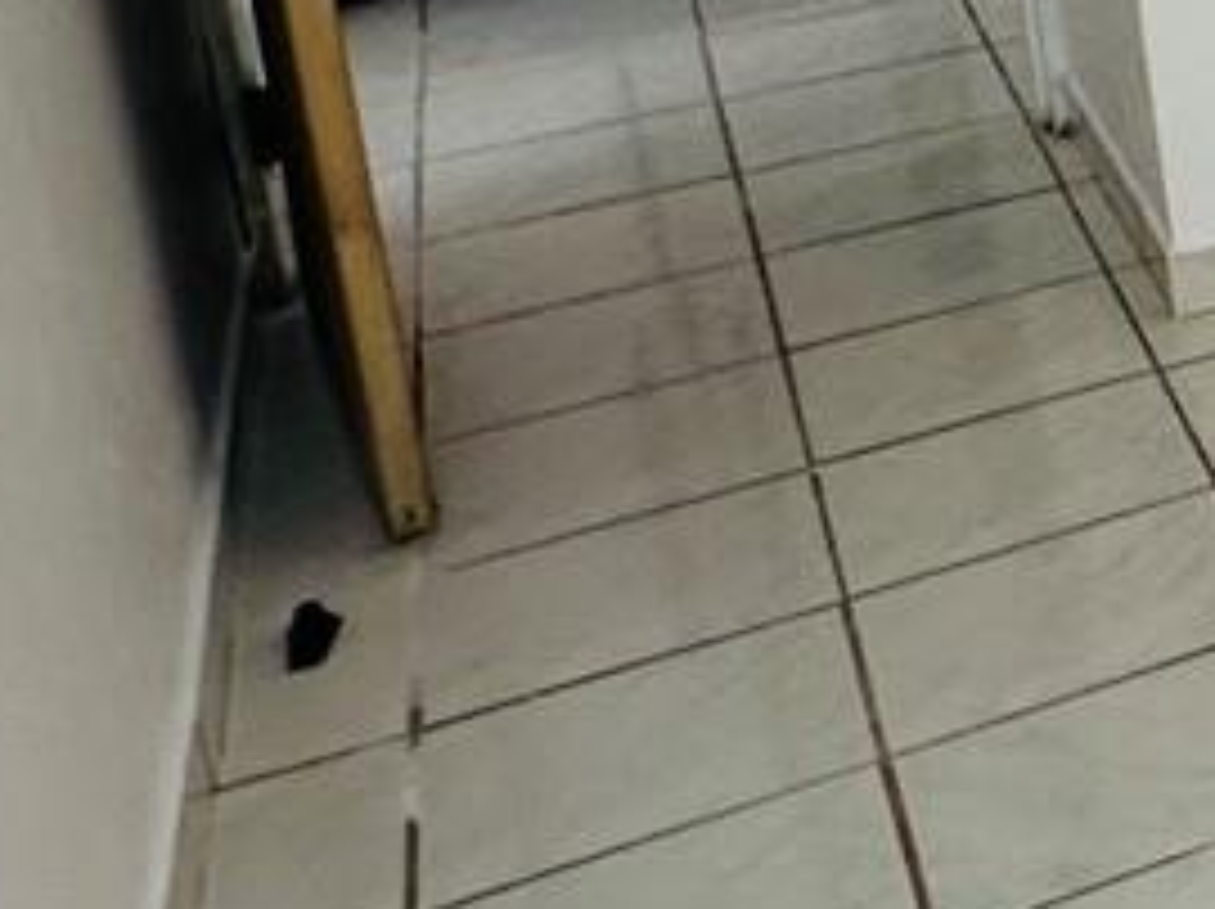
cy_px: -396
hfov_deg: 15.3
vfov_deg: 16.4
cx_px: 2812
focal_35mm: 83
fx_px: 2911
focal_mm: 2.22
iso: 200
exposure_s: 1/120
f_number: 2.2
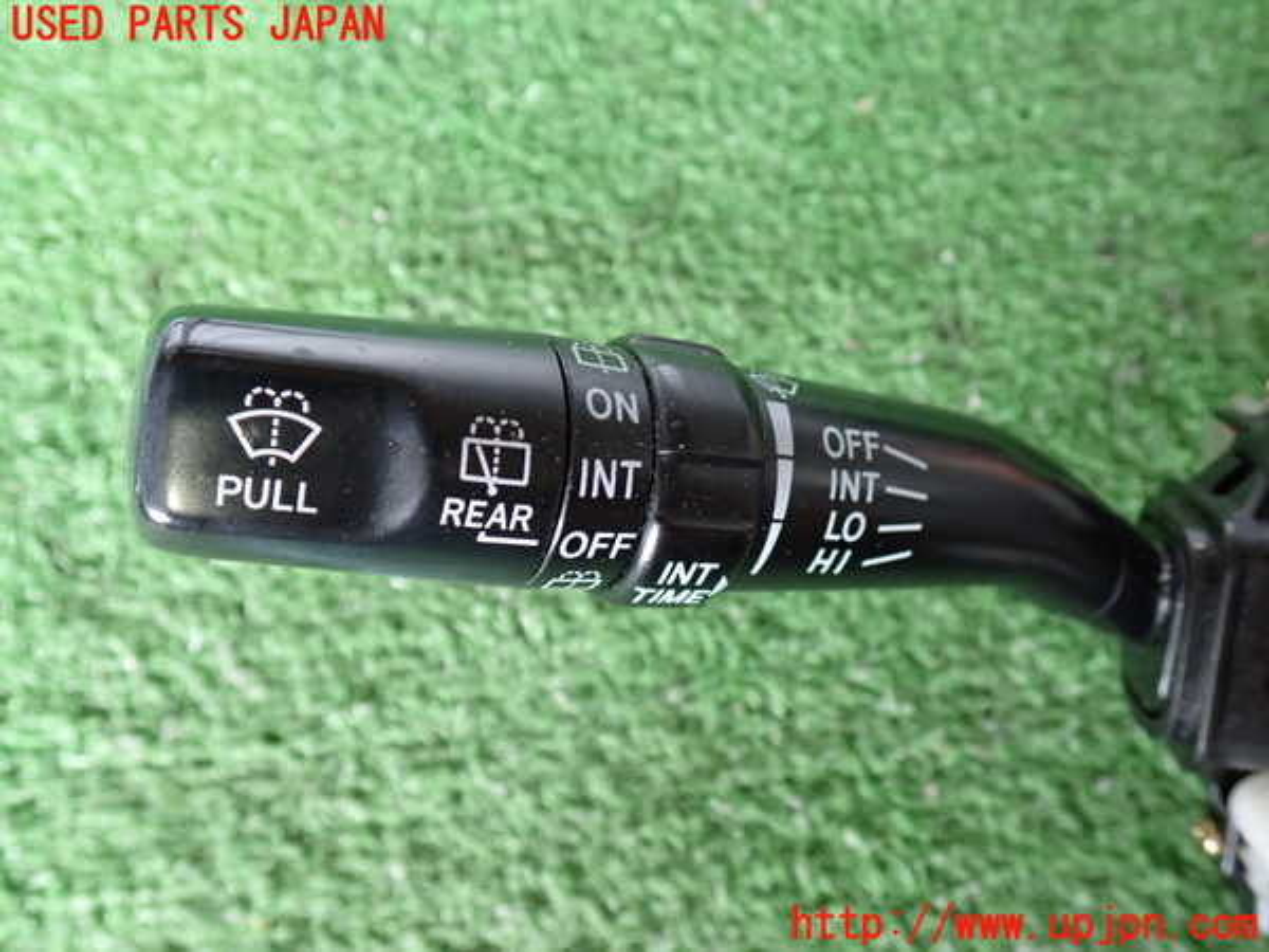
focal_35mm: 30
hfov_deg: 60.0
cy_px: 476
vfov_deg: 46.8
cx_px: 634
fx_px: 1100
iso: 500
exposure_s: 1/30
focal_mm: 5.4
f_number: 2.3
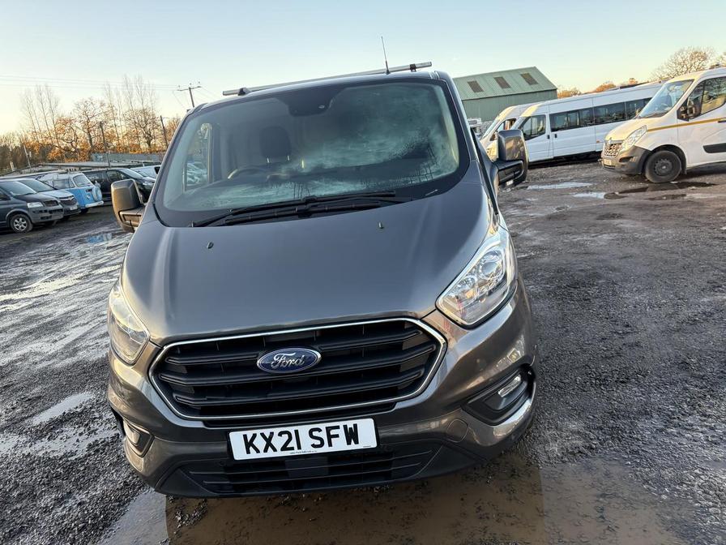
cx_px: 363
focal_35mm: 26
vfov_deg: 53.1
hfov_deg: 67.3
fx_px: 545
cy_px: 272
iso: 64
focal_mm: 5.96
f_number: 1.6
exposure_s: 1/206
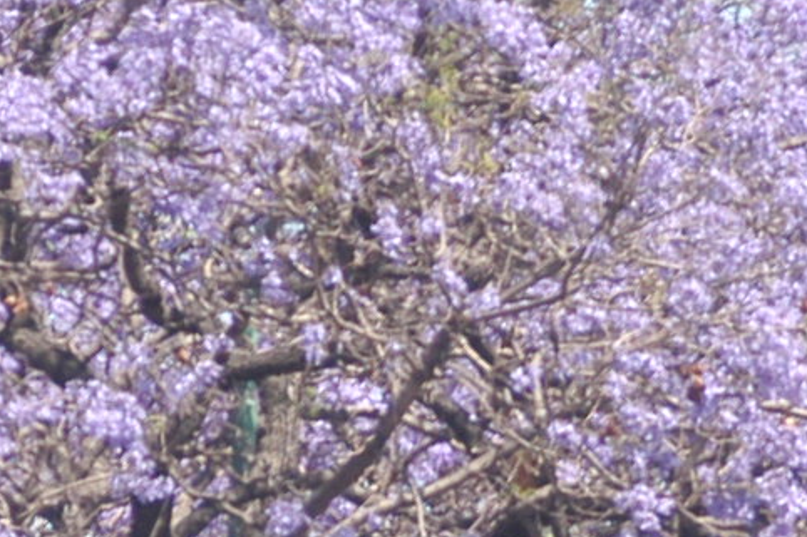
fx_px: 26197
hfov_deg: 1.8
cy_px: 1350
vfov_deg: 1.2
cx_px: 1537
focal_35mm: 1169
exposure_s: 1/1000
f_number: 4
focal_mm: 125
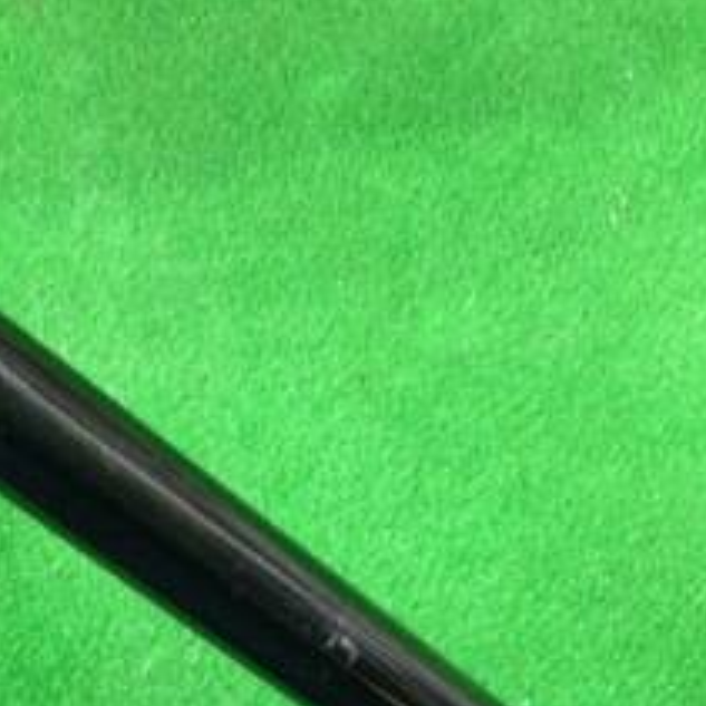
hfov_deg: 20.9
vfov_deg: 20.6
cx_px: 311
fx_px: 1915
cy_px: 579
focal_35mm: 83
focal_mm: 3.3
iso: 200
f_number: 2.4
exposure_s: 1/24
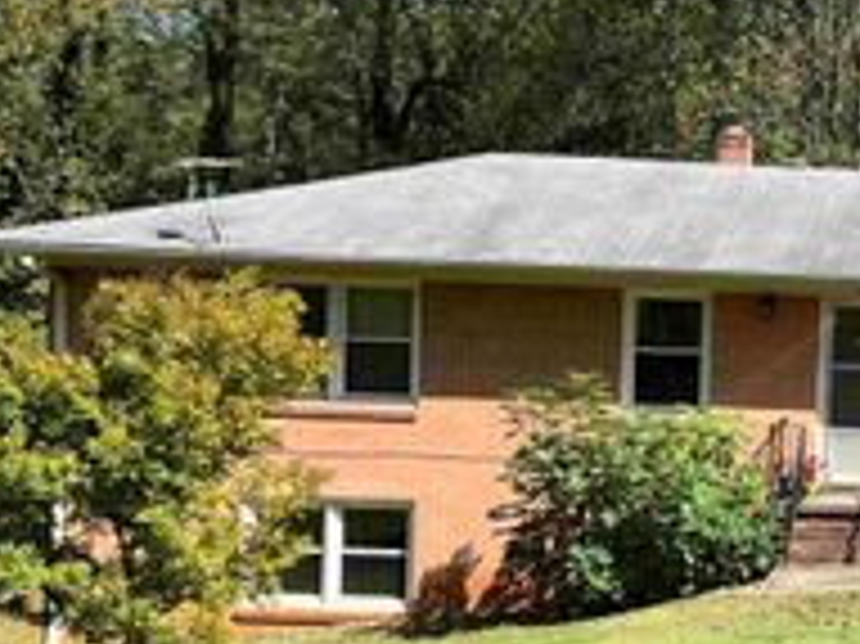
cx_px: 995
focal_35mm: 68
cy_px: 354
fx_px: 1688
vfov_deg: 21.6
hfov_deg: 25.9
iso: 50
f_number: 1.6
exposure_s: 1/1776
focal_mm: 5.1
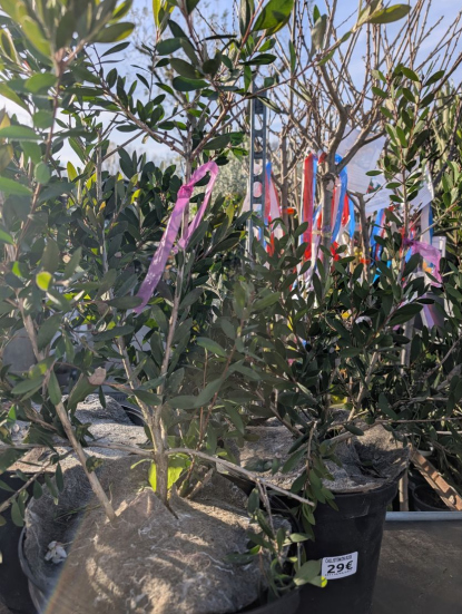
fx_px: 461
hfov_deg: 53.1
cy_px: 296
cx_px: 215
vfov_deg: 67.2
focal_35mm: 26
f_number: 1.68
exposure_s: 1/835
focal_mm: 6.9
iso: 19
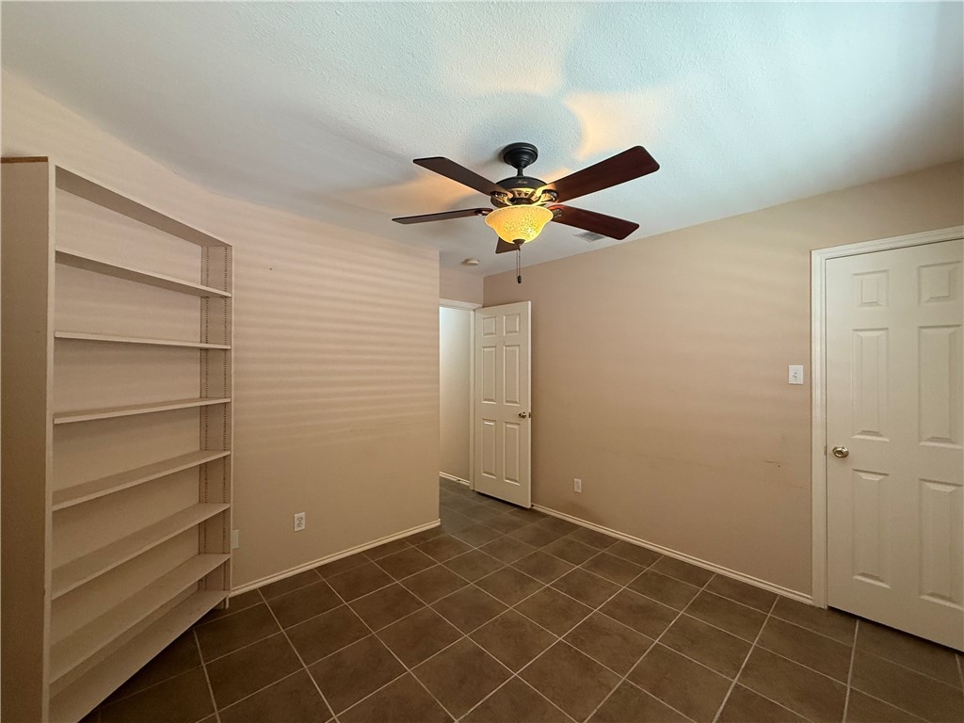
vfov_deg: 85.7
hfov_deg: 102.1
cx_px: 482
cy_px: 362
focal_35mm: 14
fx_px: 390
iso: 500
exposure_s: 1/60
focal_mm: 2.22
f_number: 2.2
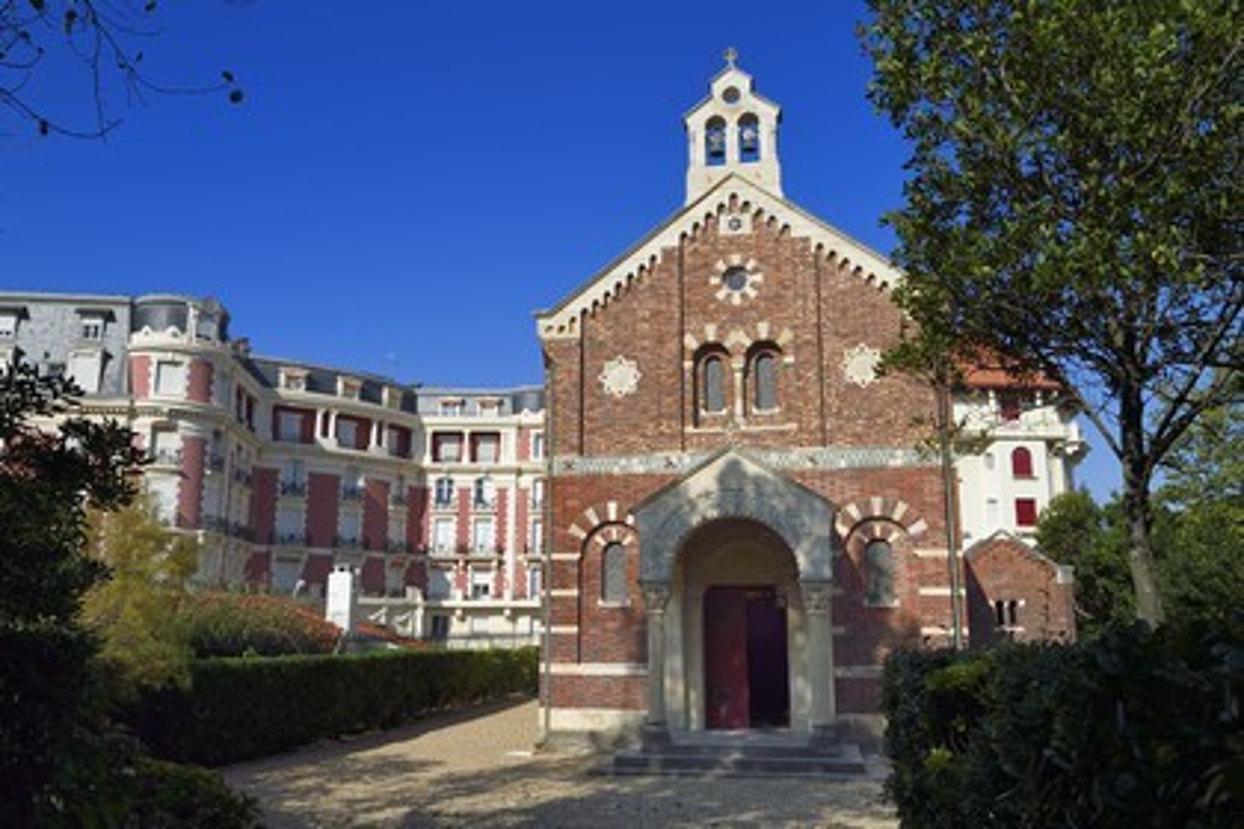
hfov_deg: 60.3
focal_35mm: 31
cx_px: 622
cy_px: 414
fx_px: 1071
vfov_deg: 42.3
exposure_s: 1/250
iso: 200
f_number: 14
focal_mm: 31
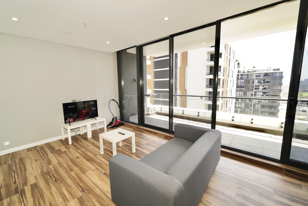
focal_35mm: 15
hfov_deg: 100.4
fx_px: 128
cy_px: 104
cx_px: 149
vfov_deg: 77.3
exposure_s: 1/60
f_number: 5
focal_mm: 14
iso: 125
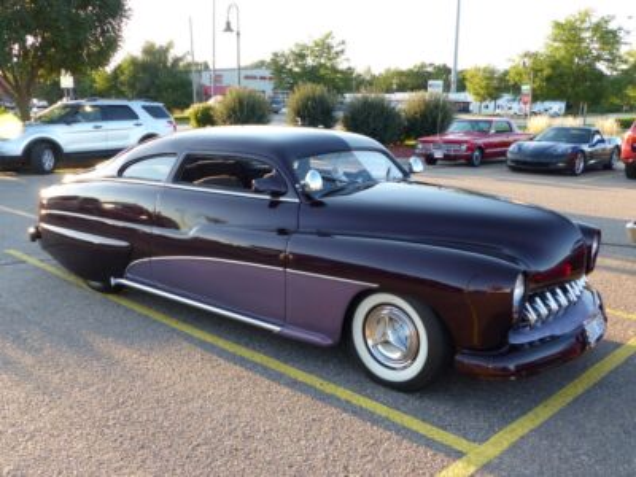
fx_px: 625
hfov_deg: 54.0
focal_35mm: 34
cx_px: 318
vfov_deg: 41.8
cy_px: 238
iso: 100
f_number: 3.2
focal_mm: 5.9
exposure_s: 1/125
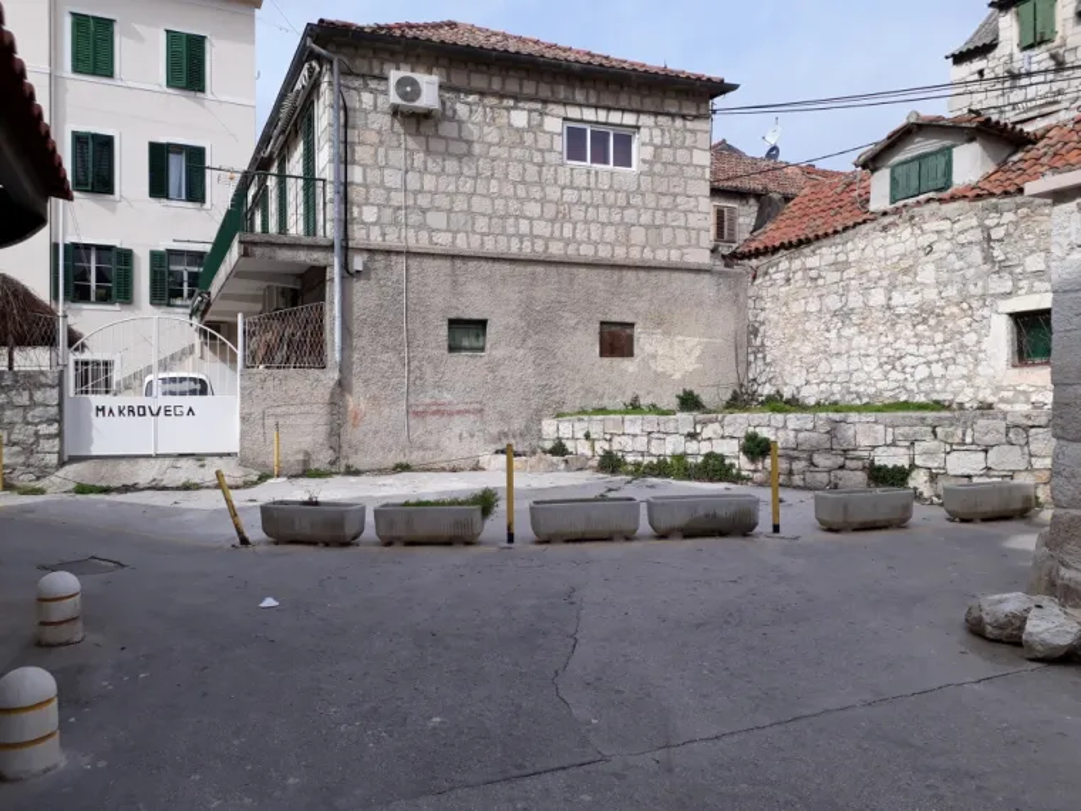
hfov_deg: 65.3
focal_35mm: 27
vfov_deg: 51.4
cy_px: 406
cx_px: 540
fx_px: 843
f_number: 1.9
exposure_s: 1/1718
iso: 40
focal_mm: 3.6
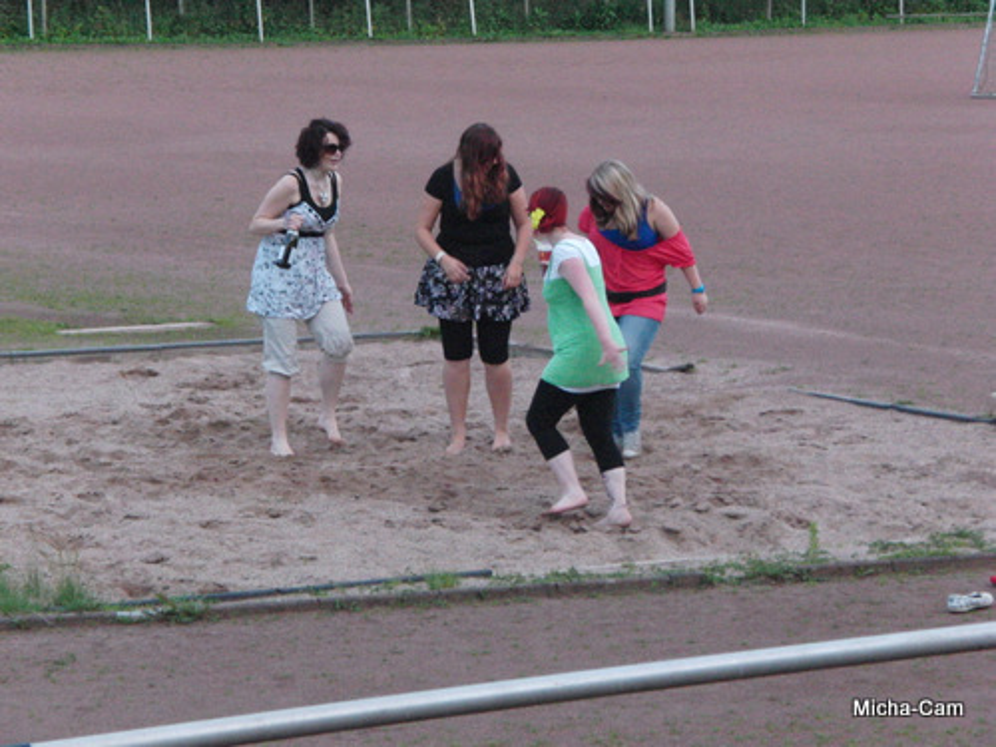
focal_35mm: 152
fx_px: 4373
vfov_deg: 9.8
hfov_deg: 13.0
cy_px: 374
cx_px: 498
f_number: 4.2
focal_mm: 26.9
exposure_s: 1/100
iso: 800
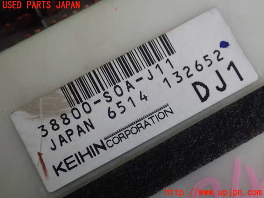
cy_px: 99
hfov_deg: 41.2
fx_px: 351
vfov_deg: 31.5
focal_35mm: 46
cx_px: 132
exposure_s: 1/125
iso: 800
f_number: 3.1
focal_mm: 8.41
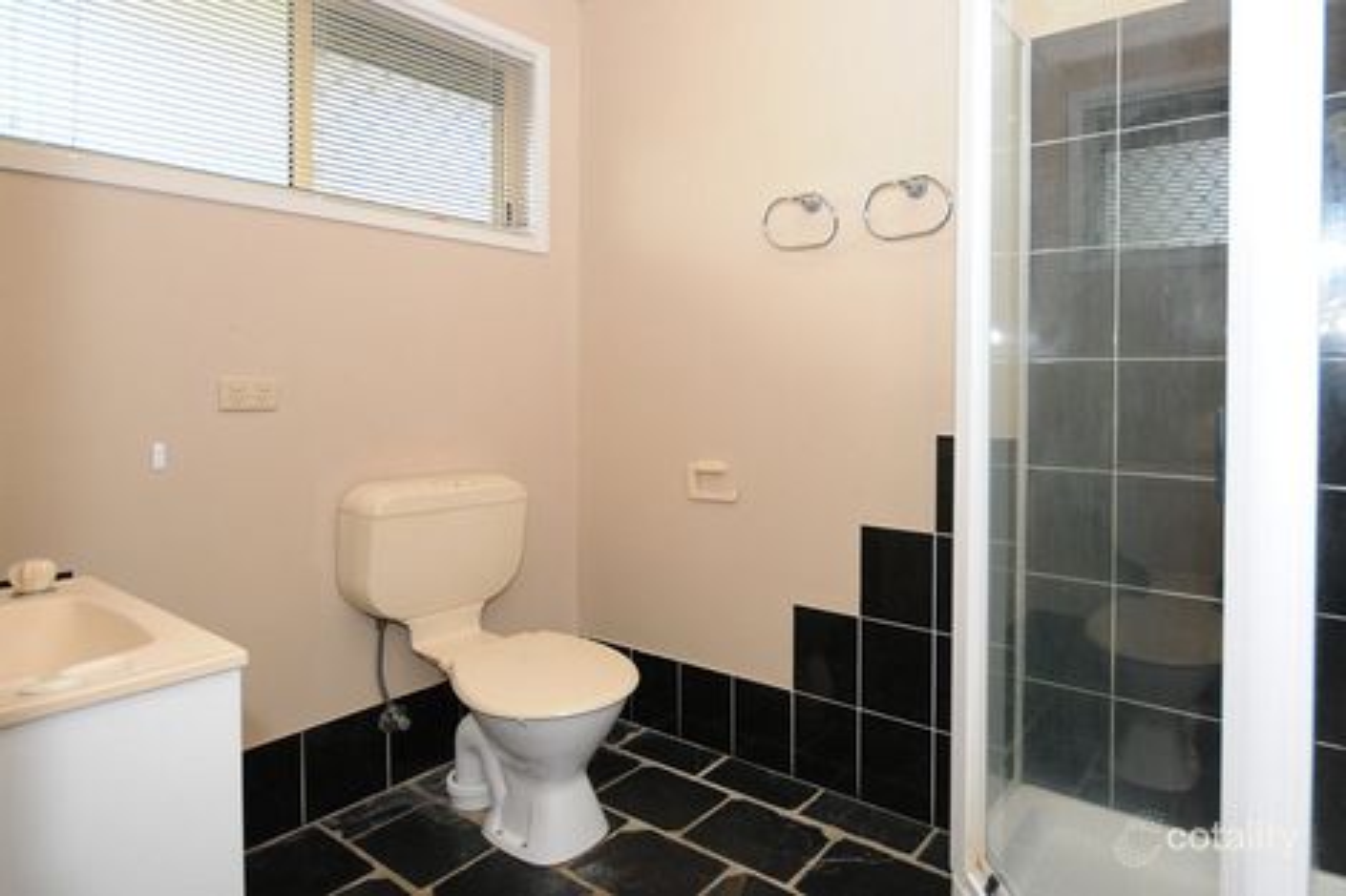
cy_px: 448
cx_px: 673
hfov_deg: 100.4
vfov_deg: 77.3
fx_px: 561
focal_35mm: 15
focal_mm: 10
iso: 200
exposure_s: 1/60
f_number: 5
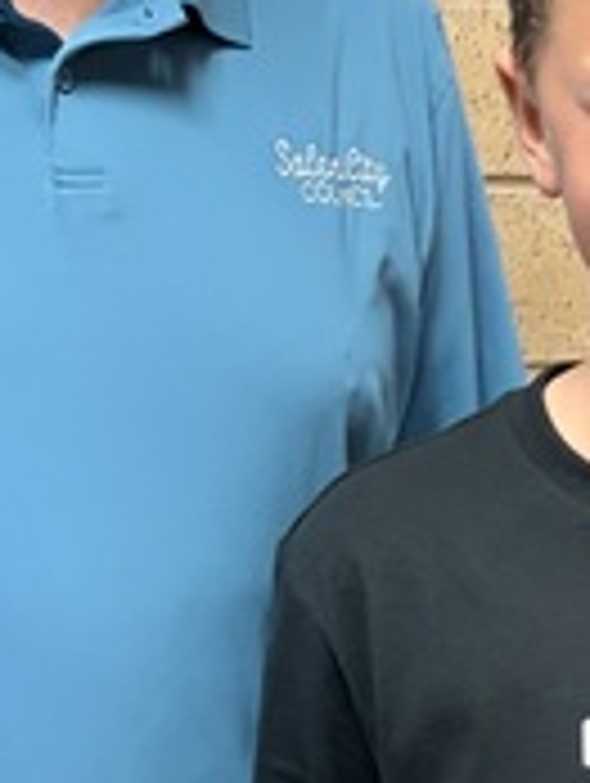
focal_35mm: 153
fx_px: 3469
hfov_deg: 9.5
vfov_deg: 12.8
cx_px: 788
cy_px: 756
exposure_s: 1/60
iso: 250
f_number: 1.6
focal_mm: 5.96
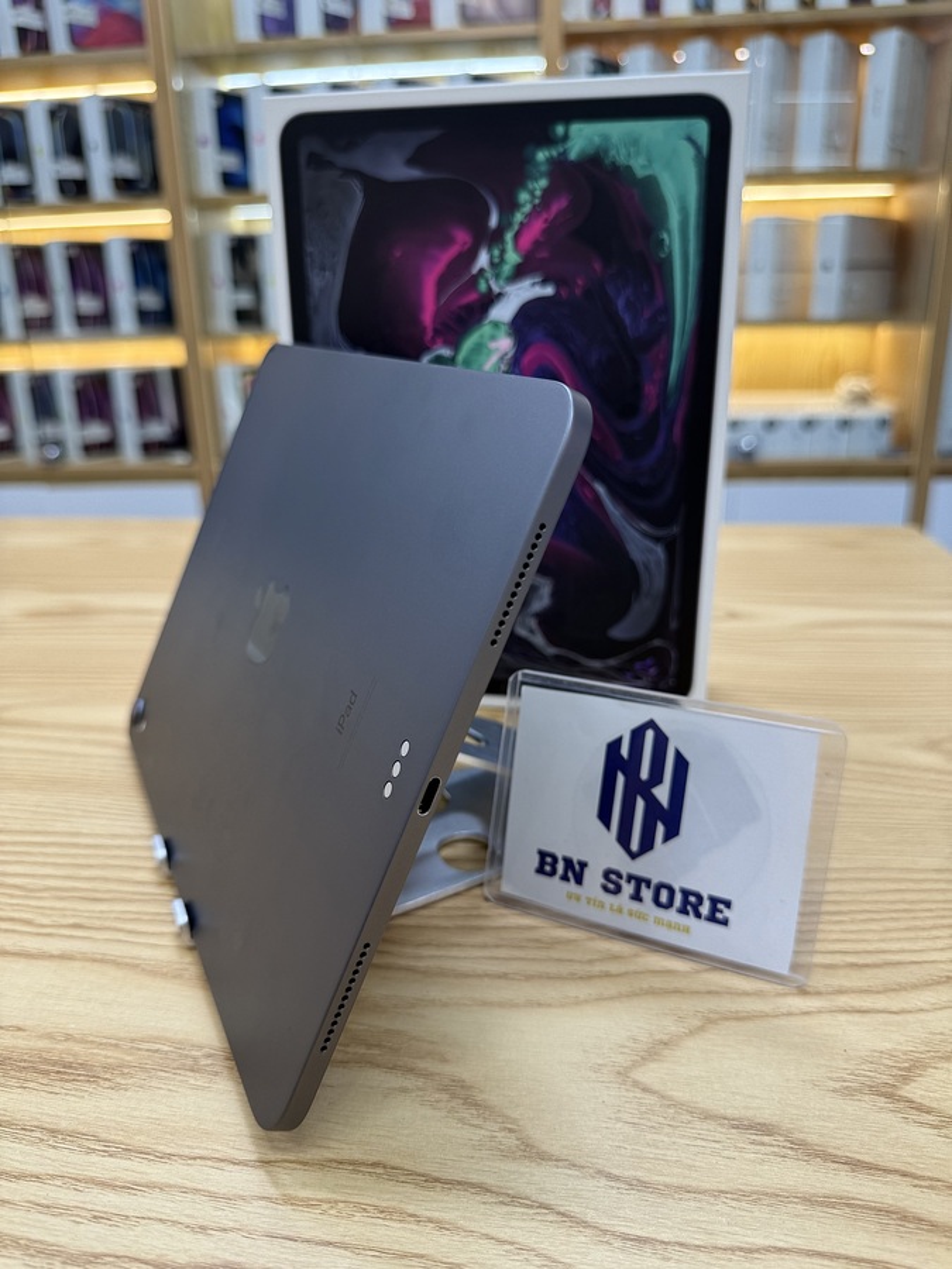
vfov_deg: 71.6
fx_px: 880
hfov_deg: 56.8
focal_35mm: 24
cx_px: 476
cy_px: 634
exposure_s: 1/120
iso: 100
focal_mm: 6.76
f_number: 1.78
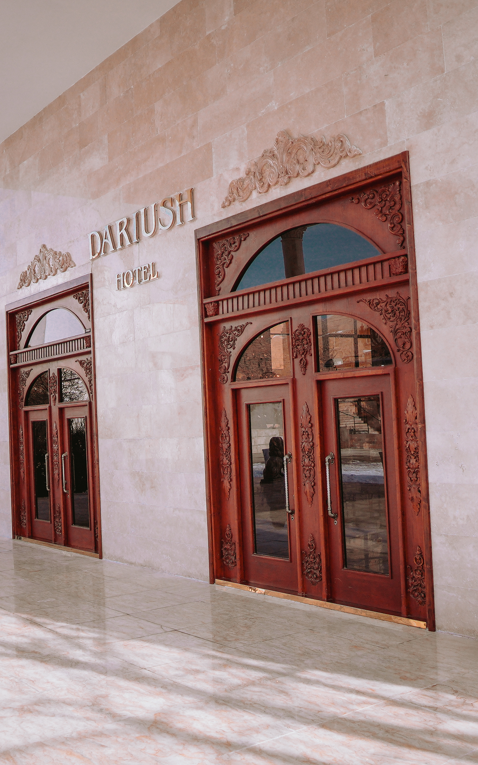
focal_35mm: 37
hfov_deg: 34.3
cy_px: 380
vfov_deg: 52.8
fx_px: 771
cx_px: 195
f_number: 1.4
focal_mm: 16
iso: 200
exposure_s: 1/8000
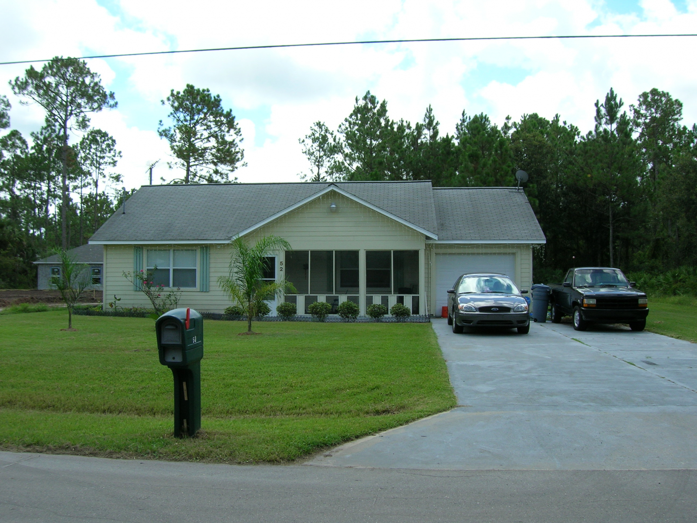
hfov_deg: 54.0
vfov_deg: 41.8
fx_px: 685
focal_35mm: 34
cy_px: 262
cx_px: 348
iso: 50
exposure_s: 1/242
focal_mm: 5.7
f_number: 4.9
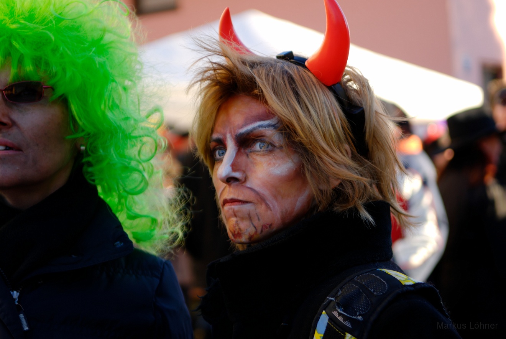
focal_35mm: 82
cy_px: 170
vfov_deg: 16.6
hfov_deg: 24.6
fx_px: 1161
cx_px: 253
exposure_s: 1/160
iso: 100
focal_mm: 55
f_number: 2.8
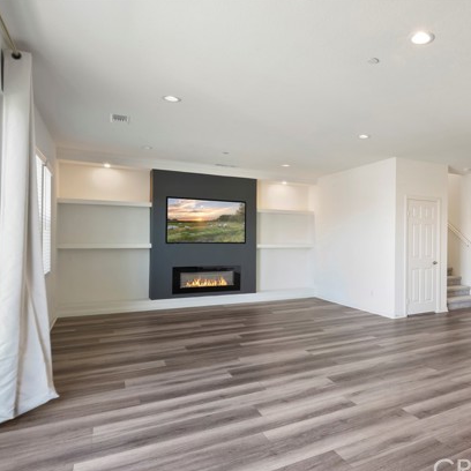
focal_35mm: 24
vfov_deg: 65.0
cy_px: 240
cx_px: 360
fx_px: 369
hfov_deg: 61.0
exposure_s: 13
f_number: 22
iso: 40
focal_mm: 18
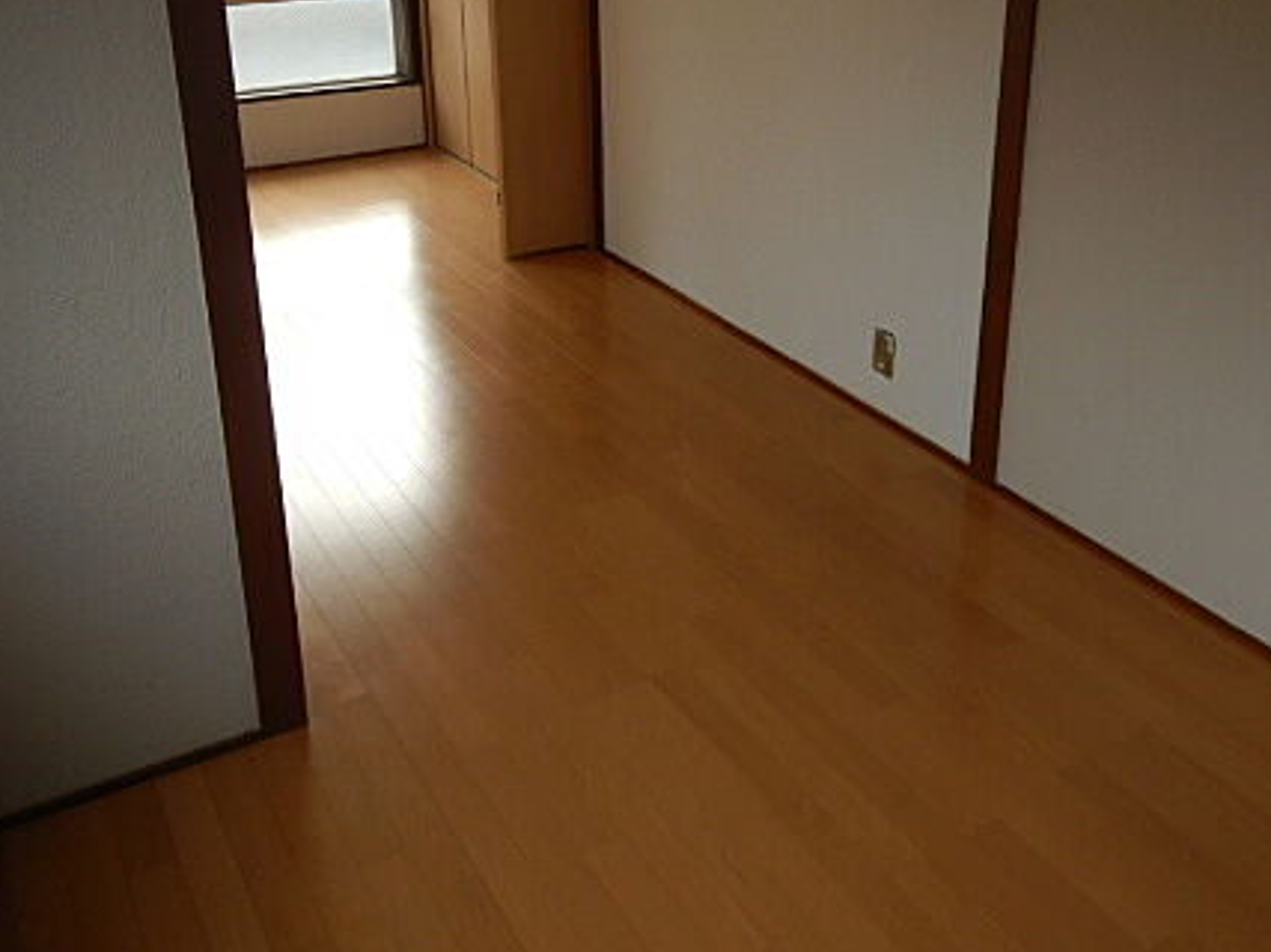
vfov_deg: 38.8
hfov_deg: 51.3
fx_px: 1321
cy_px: 265
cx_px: 694
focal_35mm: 36
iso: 125
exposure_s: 1/200
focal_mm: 4.3
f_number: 2.8
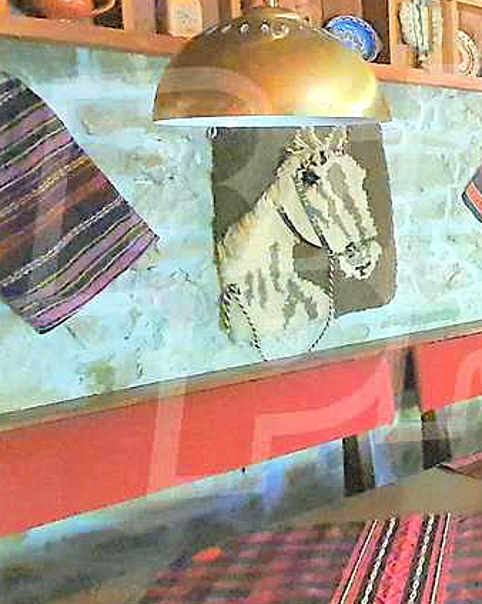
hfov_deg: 24.9
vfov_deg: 41.1
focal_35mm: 45
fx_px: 803
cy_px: 262
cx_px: 737
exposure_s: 1/8
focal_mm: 1.8
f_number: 2.2
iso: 1000
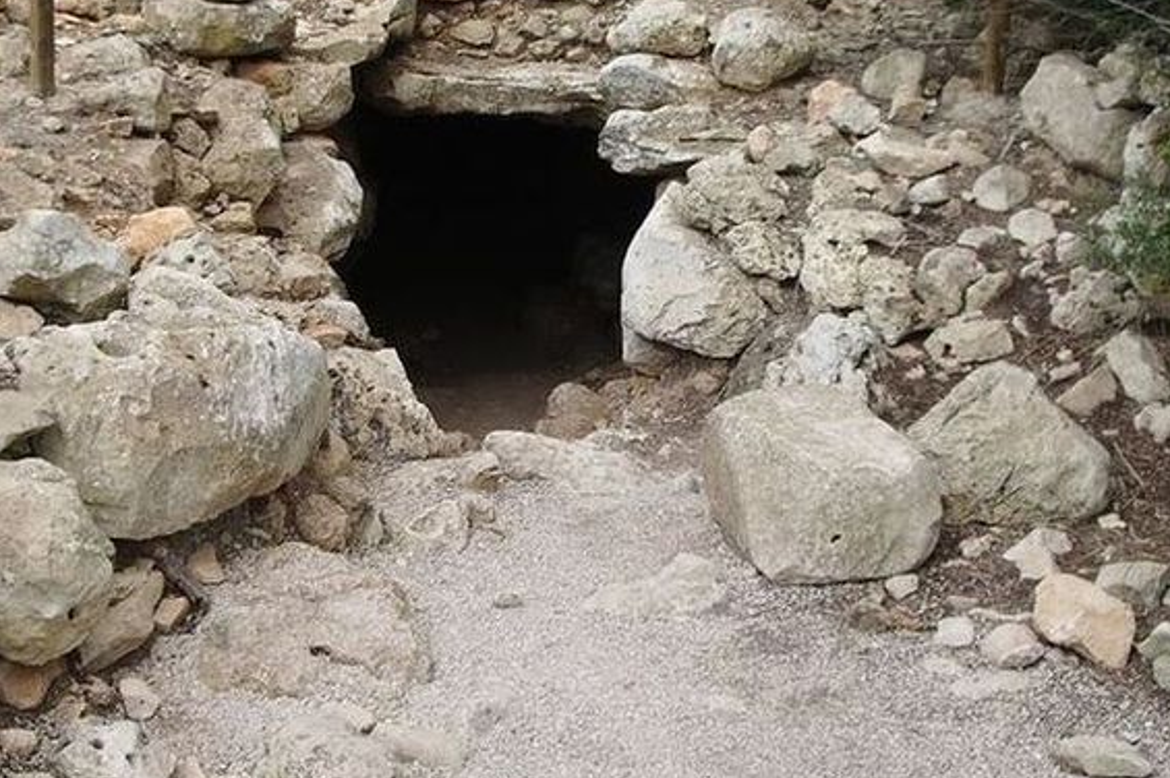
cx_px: 499
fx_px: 1884
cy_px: 271
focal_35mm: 58
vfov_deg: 23.3
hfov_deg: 34.4
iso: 50
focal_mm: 5.8
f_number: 4.3
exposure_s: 1/250
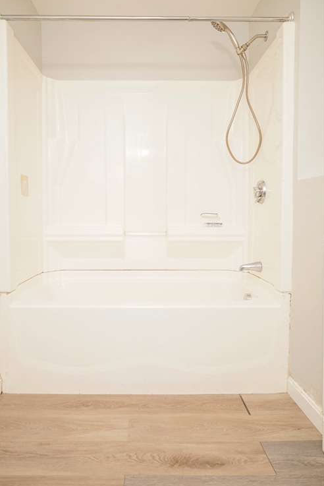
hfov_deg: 51.3
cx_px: 158
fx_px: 337
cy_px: 236
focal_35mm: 25
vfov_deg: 71.5
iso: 200
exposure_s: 1/125
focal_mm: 24
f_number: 2.8
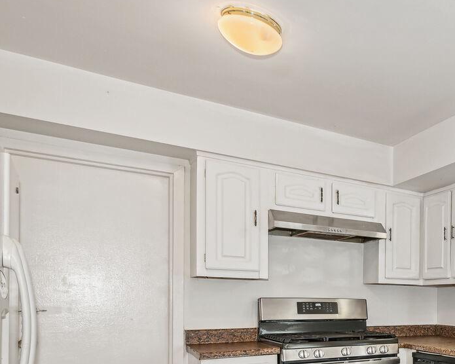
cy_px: 306
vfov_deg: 40.0
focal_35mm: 35
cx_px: 544
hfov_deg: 38.4
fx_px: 471
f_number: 8
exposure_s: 1/8
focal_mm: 15
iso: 200
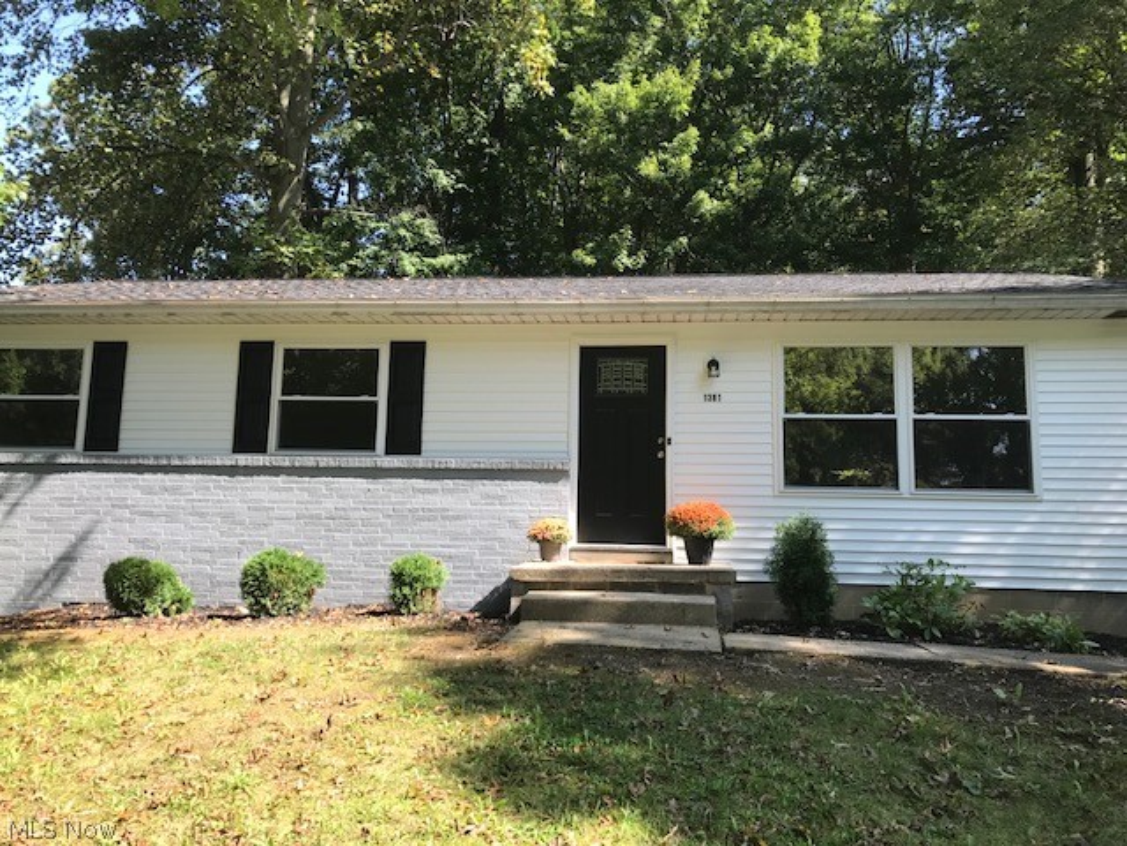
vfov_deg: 49.7
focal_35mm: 28
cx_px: 564
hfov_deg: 63.4
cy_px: 423
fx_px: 912
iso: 20
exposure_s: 1/433
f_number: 1.8
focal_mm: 3.99
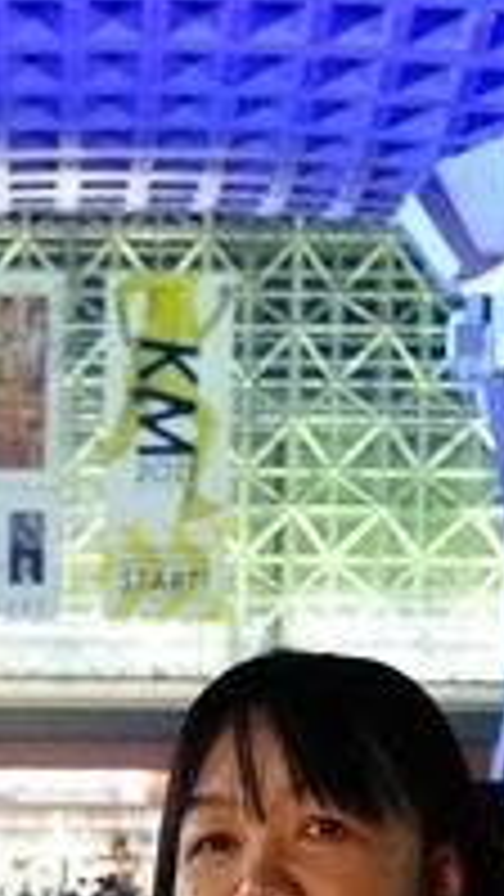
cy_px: 1490
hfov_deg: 11.9
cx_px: 101
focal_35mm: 101
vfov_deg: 17.9
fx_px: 2399
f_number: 4
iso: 12800
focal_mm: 24
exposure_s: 1/30
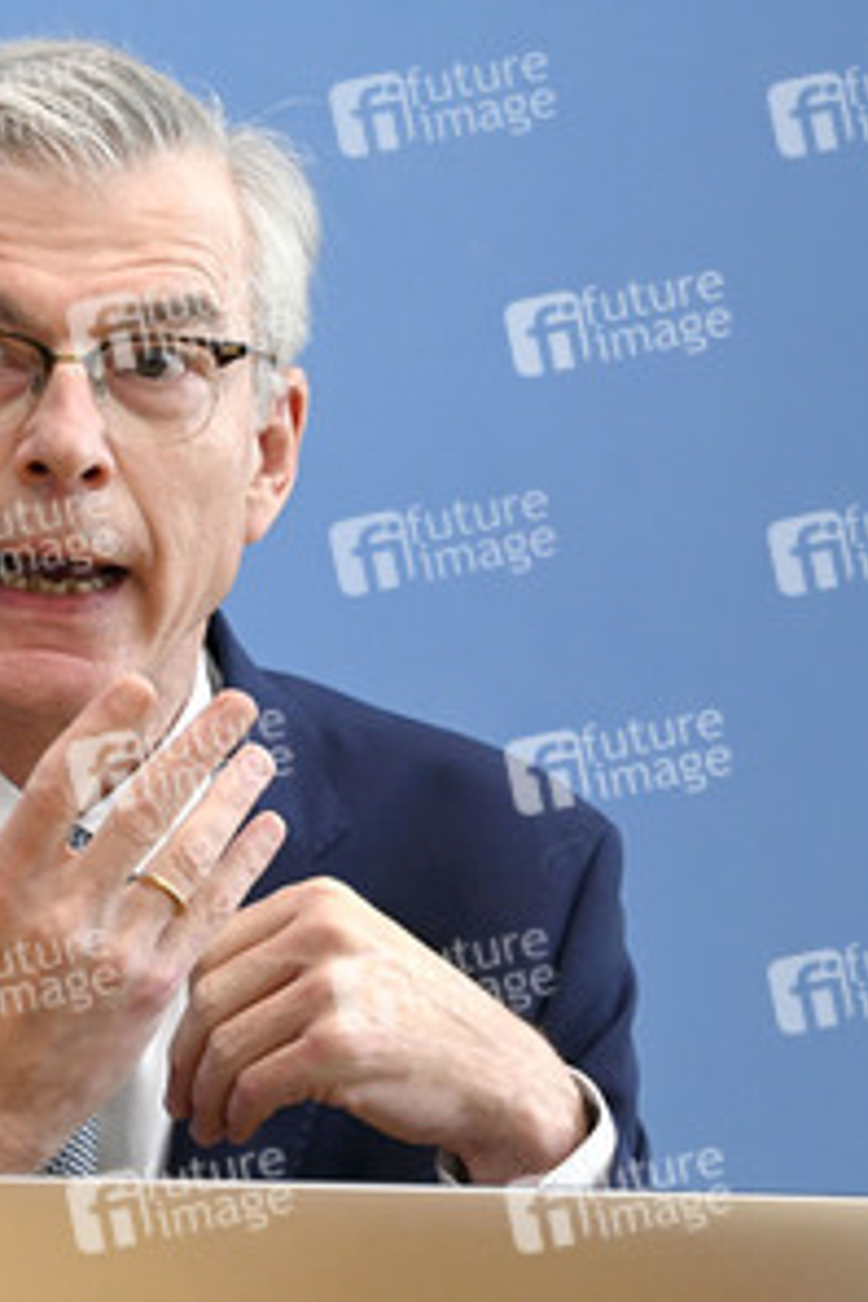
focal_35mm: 250
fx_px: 9041
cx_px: 64
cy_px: 653
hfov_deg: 5.5
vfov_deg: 8.2
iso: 3200
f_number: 6.3
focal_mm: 165
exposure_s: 1/400
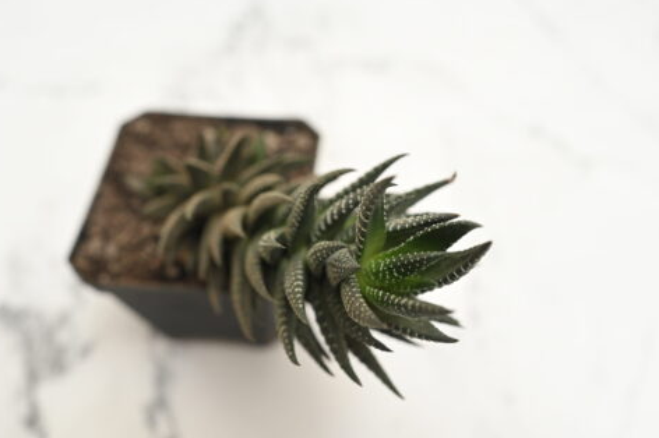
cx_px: 339
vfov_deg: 35.0
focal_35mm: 38
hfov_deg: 50.7
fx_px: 695
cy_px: 220
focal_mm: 35
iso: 500
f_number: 4.5
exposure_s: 1/200
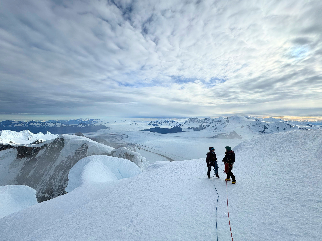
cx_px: 161
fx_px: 130
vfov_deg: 85.7
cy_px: 120
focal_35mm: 14
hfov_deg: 102.1
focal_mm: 2.22
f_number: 2.2
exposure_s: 1/4630
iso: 32
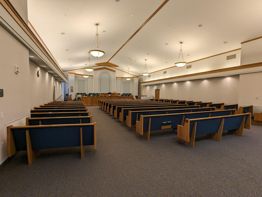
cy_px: 98
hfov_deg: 94.4
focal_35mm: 16
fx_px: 121
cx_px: 131
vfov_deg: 78.2
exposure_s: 1/39.6
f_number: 2.2
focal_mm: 2.35
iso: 58
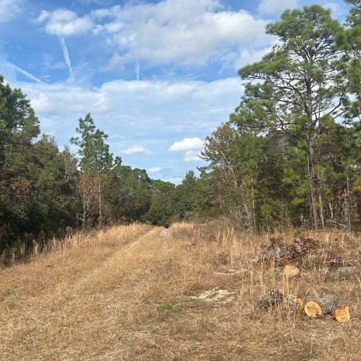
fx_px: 519
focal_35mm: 44
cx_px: 132
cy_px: 185
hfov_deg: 38.1
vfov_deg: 38.3
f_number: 1.5
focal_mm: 5.7
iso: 50
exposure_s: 1/4444
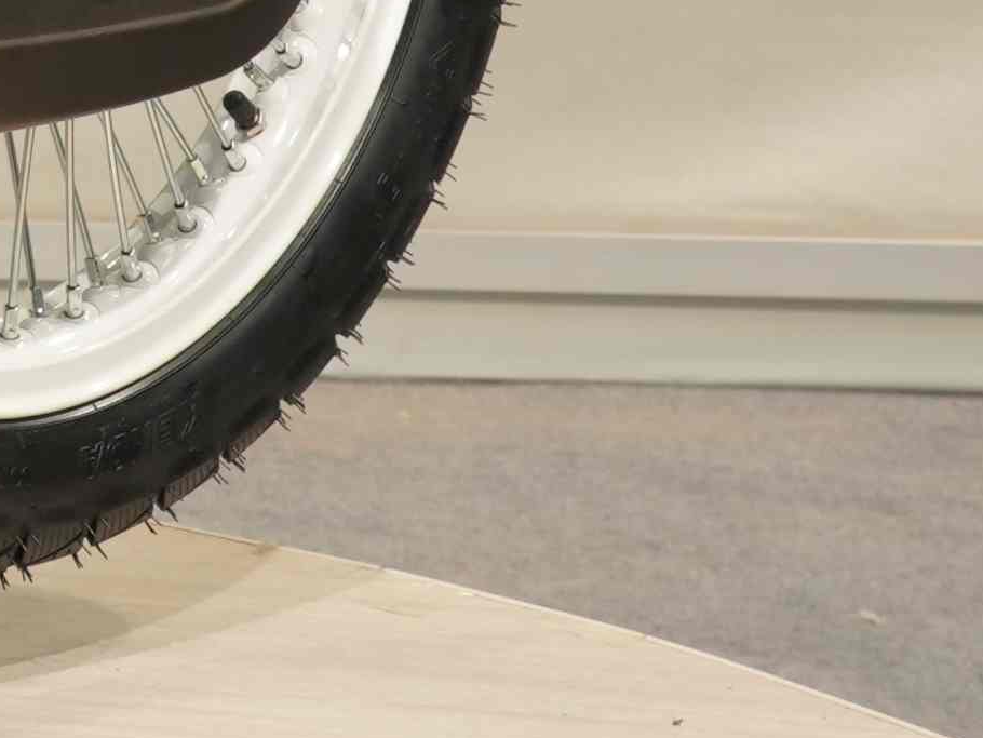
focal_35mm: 252
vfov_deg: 5.7
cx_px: -1334
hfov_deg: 7.4
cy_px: -998
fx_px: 7158
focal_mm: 30
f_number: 6.3
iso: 320
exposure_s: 1/80
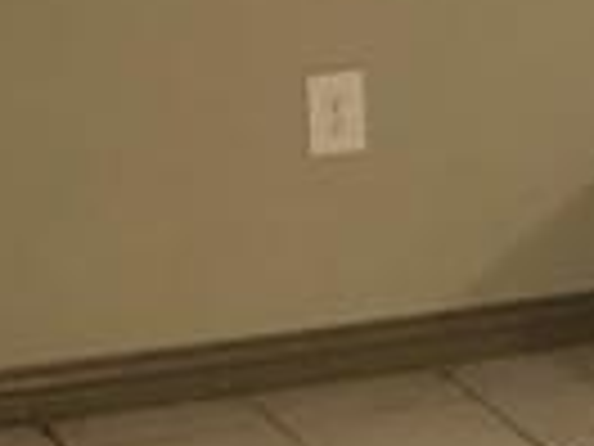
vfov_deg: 6.7
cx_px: 1562
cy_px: -284
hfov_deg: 8.2
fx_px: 3724
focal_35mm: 217
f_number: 1.8
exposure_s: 1/13
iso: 100
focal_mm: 3.99
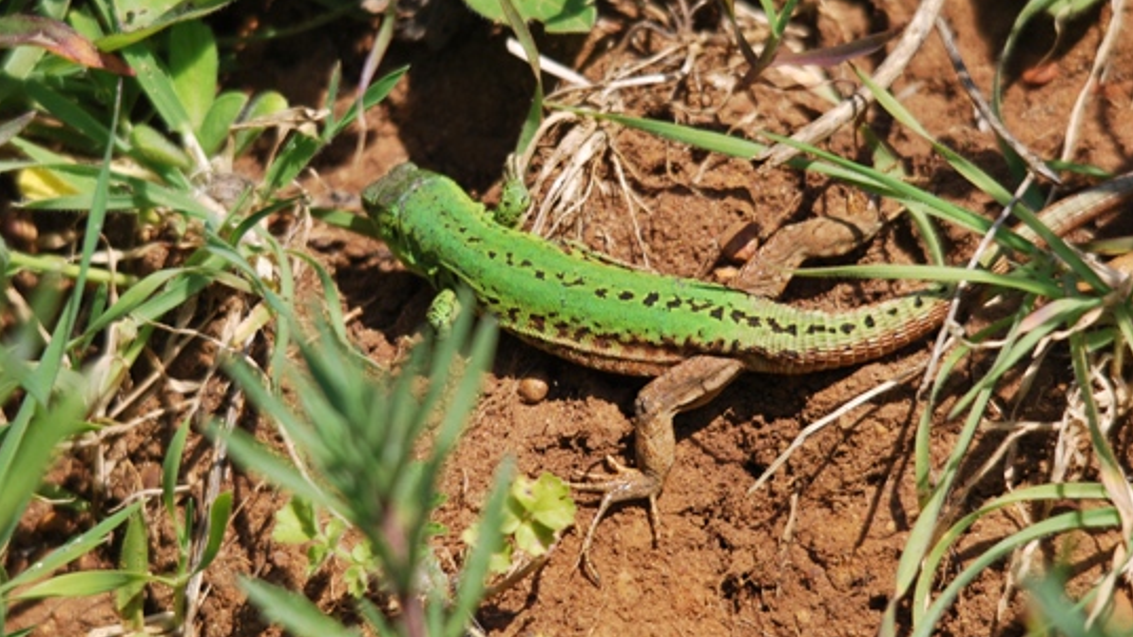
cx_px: 515
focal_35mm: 712
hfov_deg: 3.0
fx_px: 21389
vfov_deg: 1.7
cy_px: 283
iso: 200
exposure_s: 1/640
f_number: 6.3
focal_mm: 380
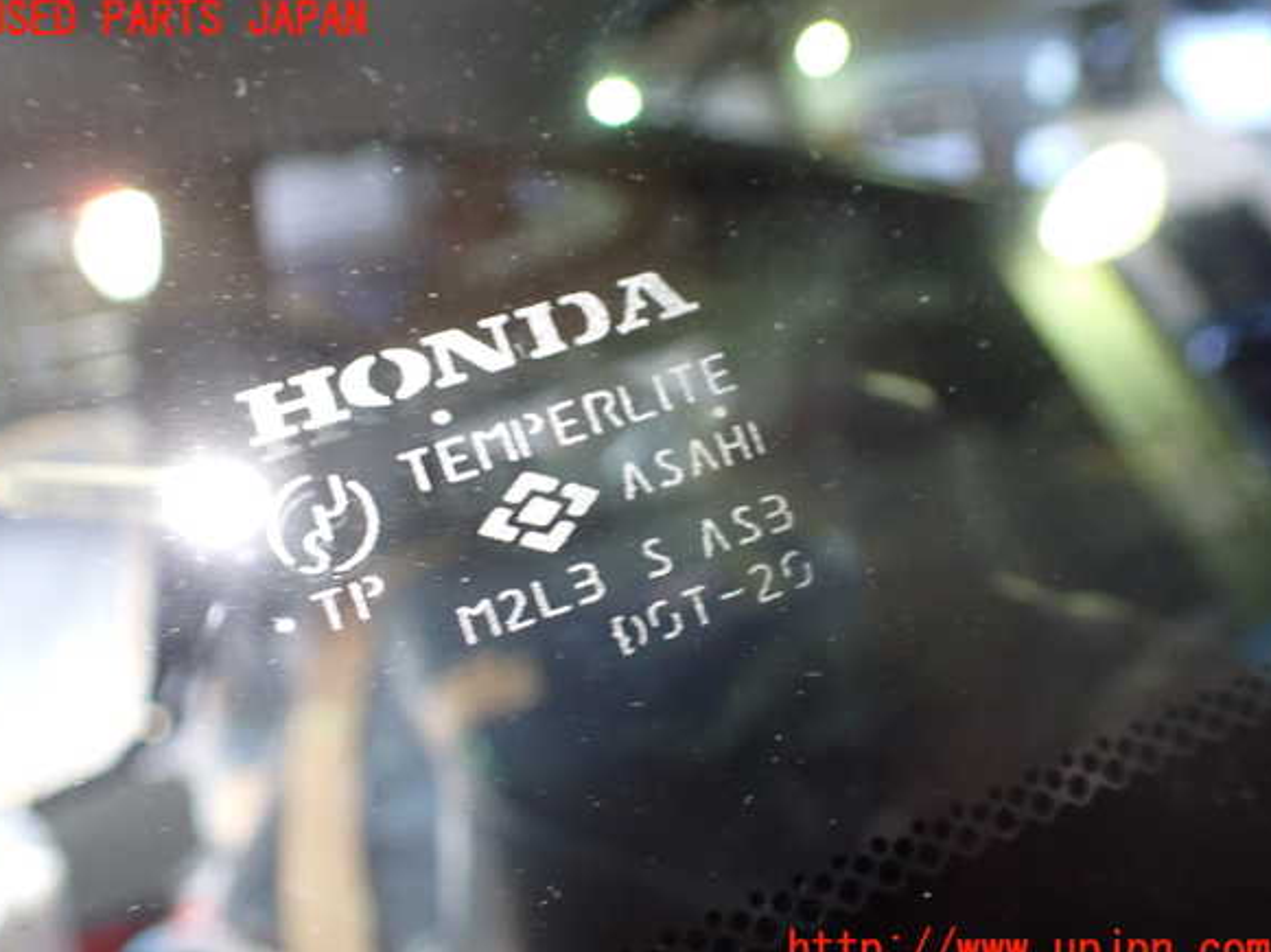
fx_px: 1138
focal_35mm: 31
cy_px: 486
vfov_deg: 45.4
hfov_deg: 58.4
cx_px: 626
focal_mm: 5.4
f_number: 2.3
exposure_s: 1/40
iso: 800
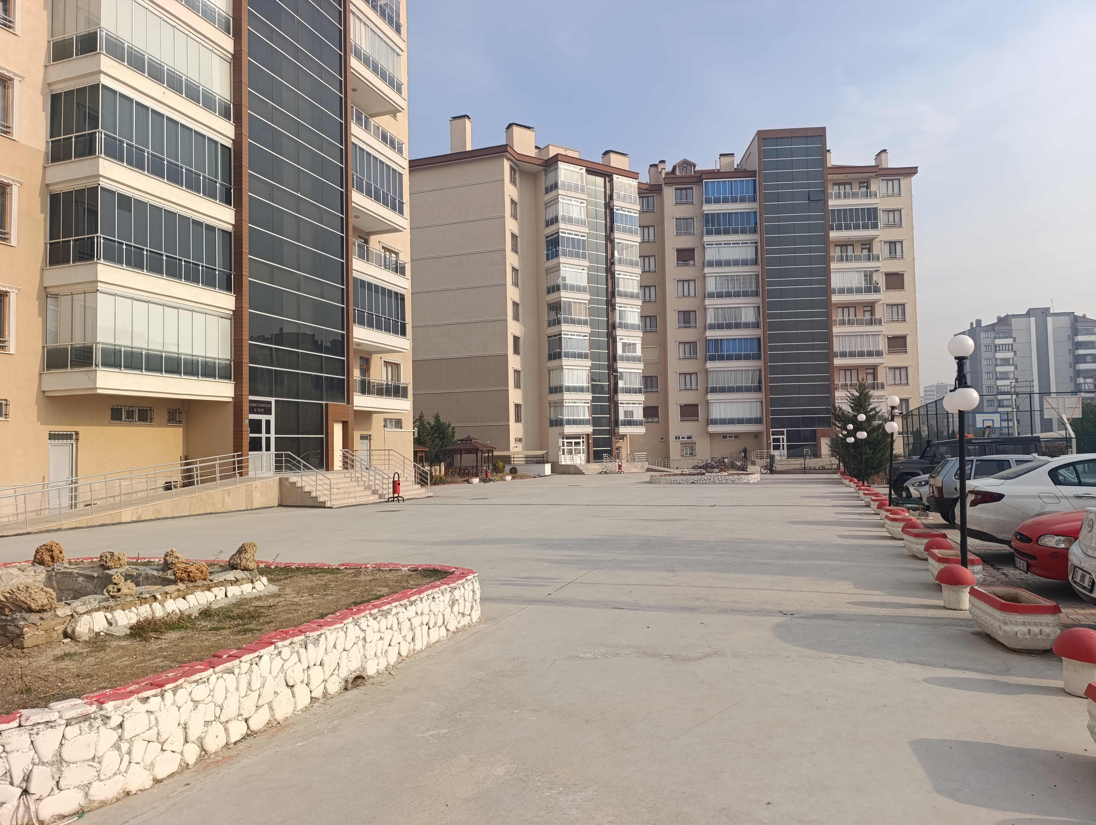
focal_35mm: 23
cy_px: 412
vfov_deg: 59.0
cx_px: 548
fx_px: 729
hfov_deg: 73.8
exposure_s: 1/444
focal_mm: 6.14
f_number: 1.6
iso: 50
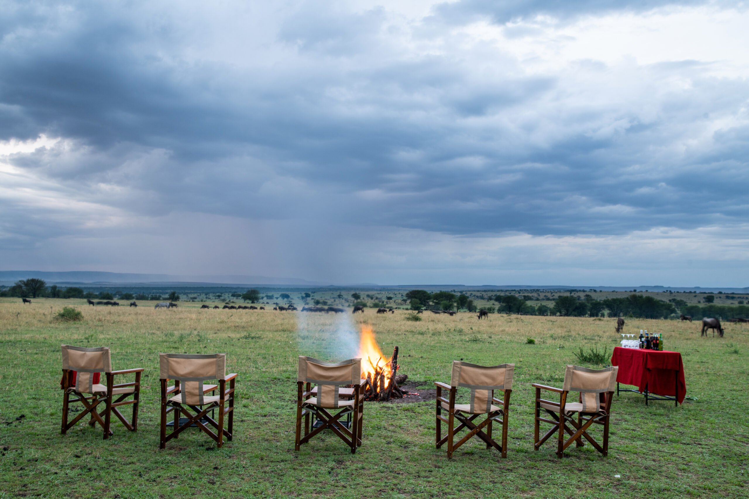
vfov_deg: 37.9
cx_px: 374
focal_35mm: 35
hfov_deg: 54.4
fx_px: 728
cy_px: 250
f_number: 10
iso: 320
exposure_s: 1/3
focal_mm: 35
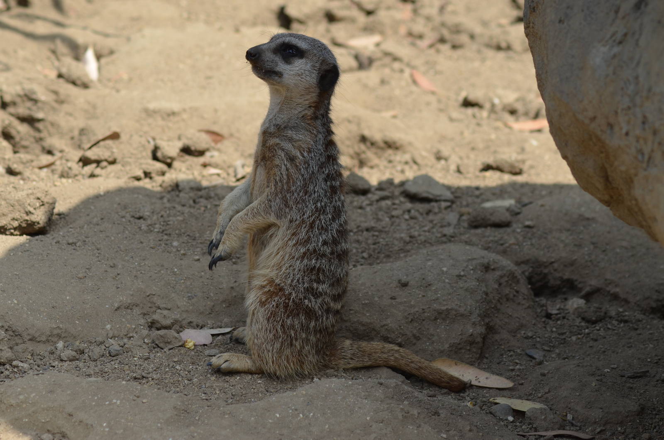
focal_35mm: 180
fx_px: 3313
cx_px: 332
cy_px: 220
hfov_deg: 11.4
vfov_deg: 7.6
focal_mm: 120
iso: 200
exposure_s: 1/640
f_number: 6.3
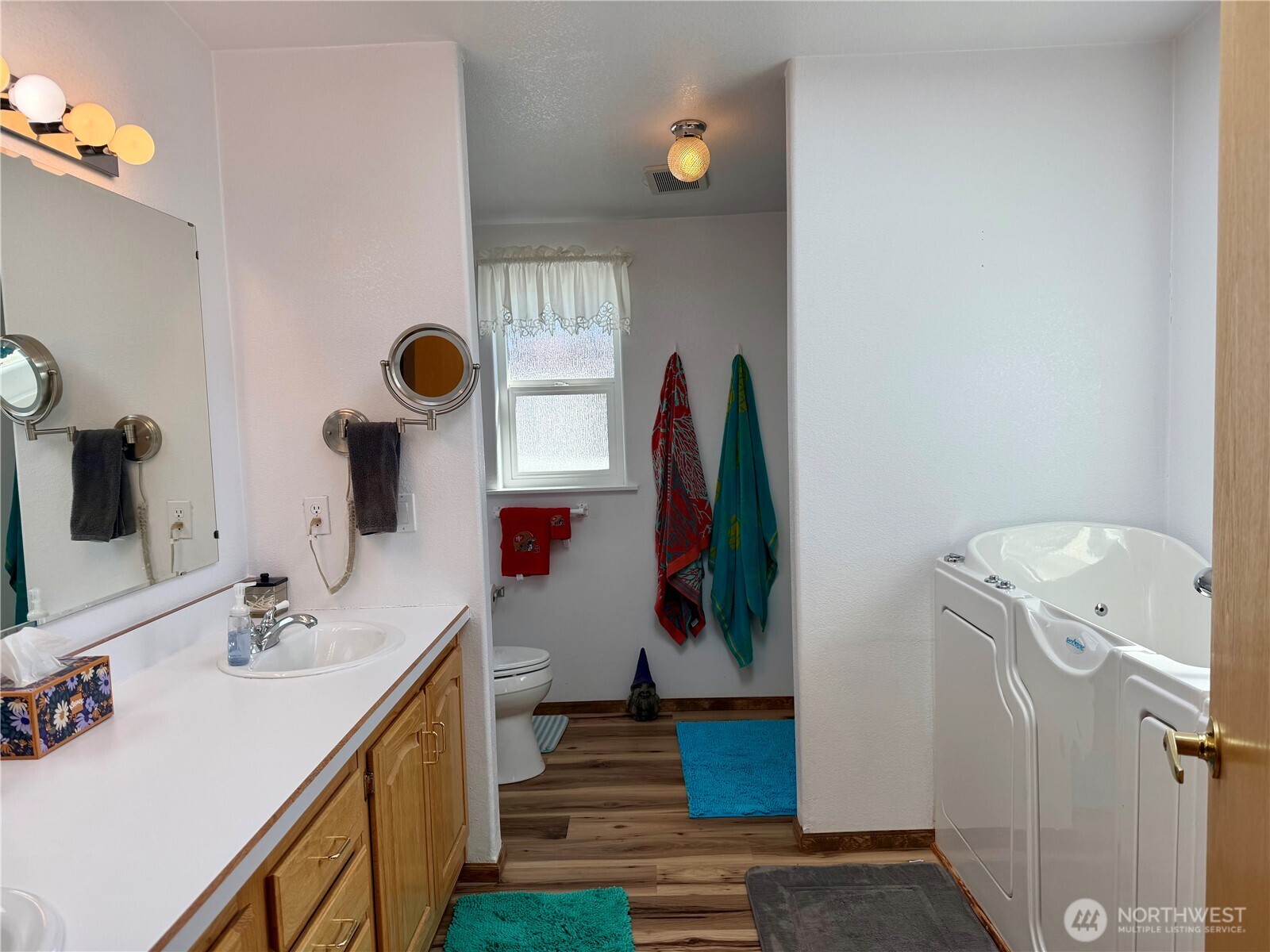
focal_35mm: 24
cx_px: 635
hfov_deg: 71.6
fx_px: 881
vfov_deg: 56.8
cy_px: 476
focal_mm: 6.76
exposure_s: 1/571
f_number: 1.78
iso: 80
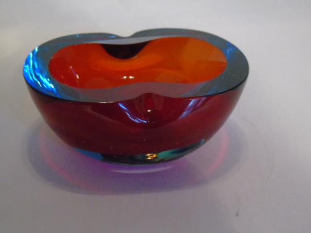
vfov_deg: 20.7
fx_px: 638
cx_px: 156
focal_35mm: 71
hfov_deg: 27.4
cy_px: 116
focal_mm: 13
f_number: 4.7
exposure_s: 1/40
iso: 800
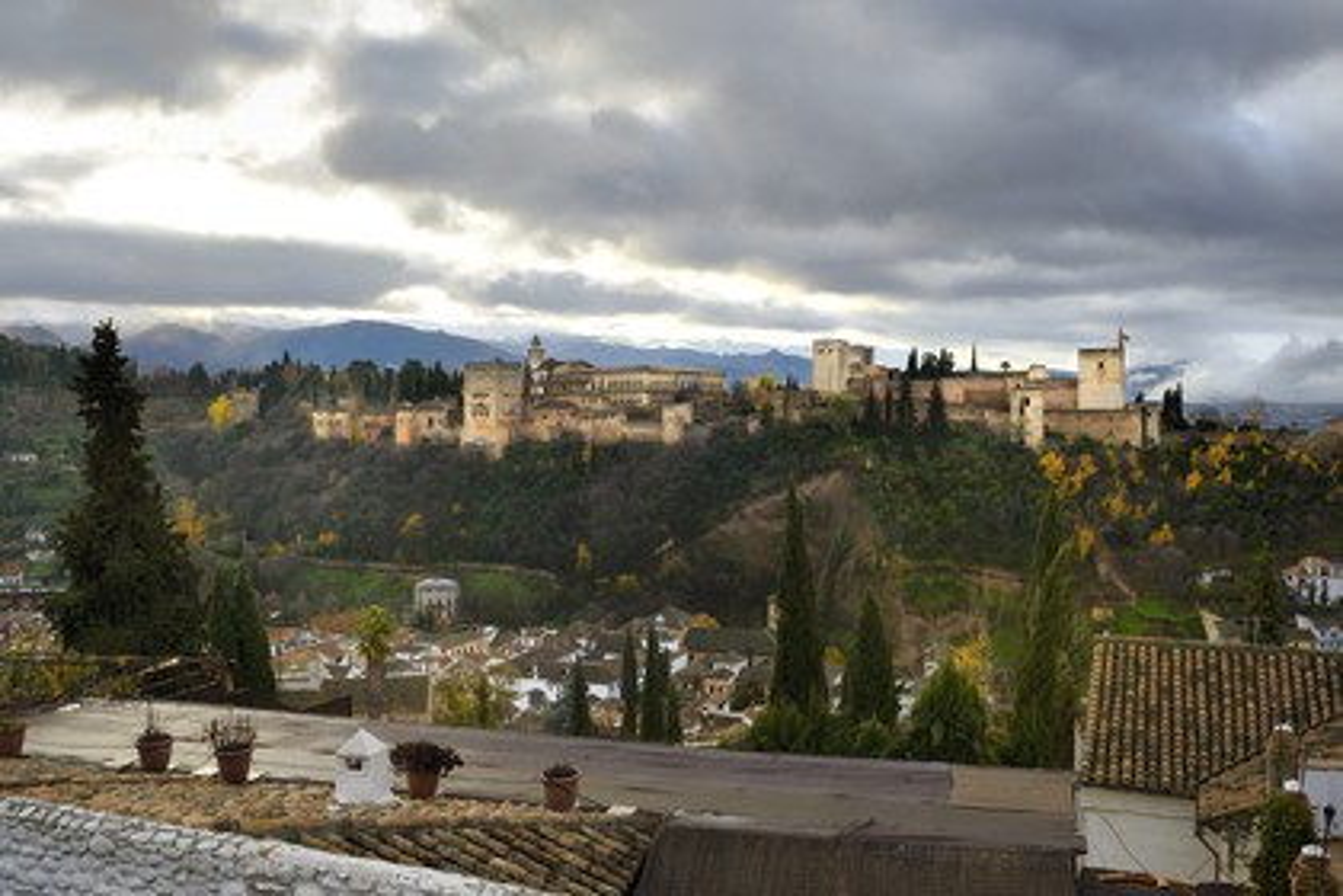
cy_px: 448
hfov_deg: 63.7
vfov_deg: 45.0
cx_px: 672
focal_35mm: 29
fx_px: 1082
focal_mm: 29
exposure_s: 1/160
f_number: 13
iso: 400
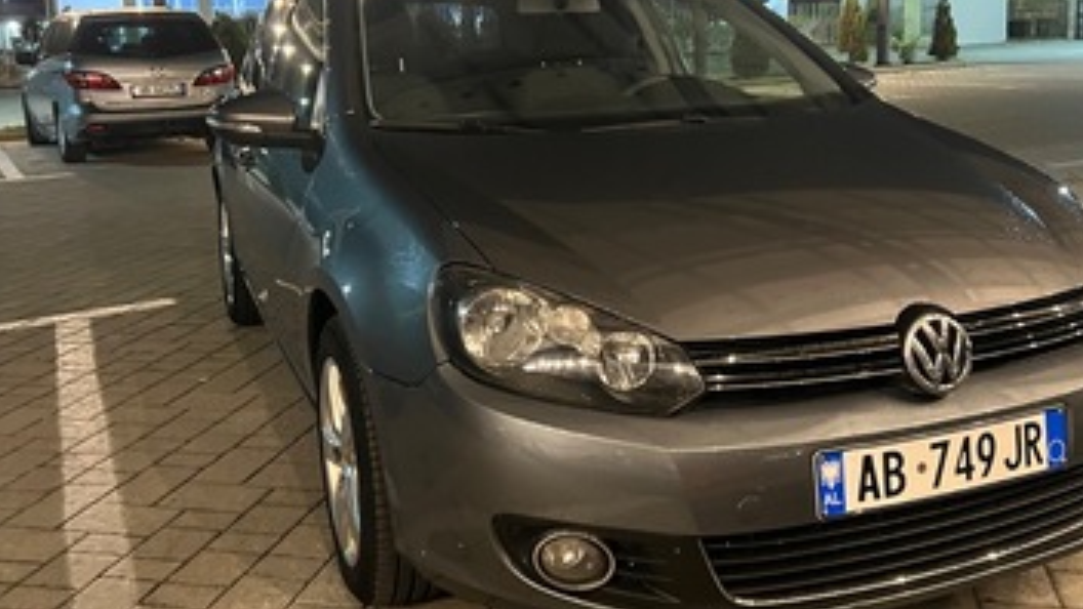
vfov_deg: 40.0
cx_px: 545
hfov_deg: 66.1
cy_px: 240
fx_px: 833
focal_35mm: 29
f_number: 1.5
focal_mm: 5.7
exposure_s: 1/25
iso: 500
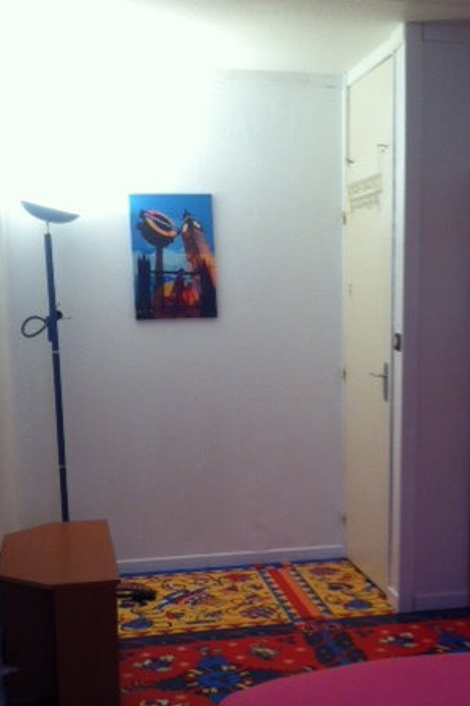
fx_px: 1018
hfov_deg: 25.8
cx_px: 325
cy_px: 460
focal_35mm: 52
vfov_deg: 37.8
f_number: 2.8
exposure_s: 1/20
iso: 80
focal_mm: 3.85
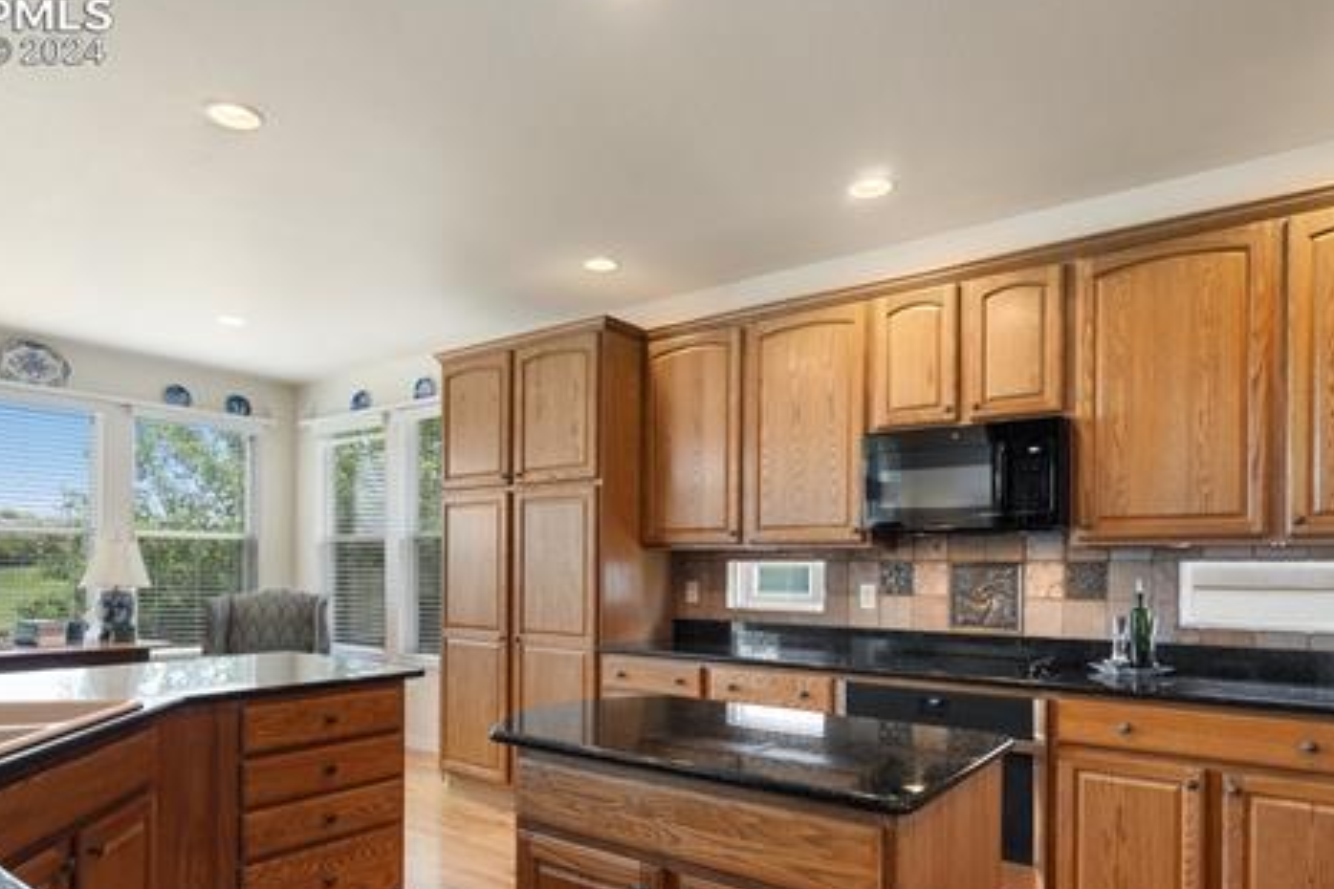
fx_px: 815
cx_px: 671
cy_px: 576
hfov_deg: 78.6
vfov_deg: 56.3
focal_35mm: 22
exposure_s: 1/5
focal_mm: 16
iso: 500
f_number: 7.1
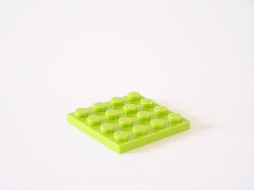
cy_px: 95
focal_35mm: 117
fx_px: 859
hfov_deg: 16.8
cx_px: 127
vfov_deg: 12.7
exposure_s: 1/20
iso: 400
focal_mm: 19.4
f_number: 3.2
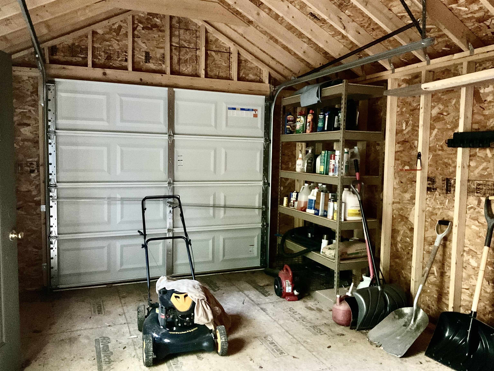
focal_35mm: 29
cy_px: 186
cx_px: 247
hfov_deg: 61.7
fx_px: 414
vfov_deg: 48.2
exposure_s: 1/17
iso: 500
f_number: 1.8
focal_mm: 3
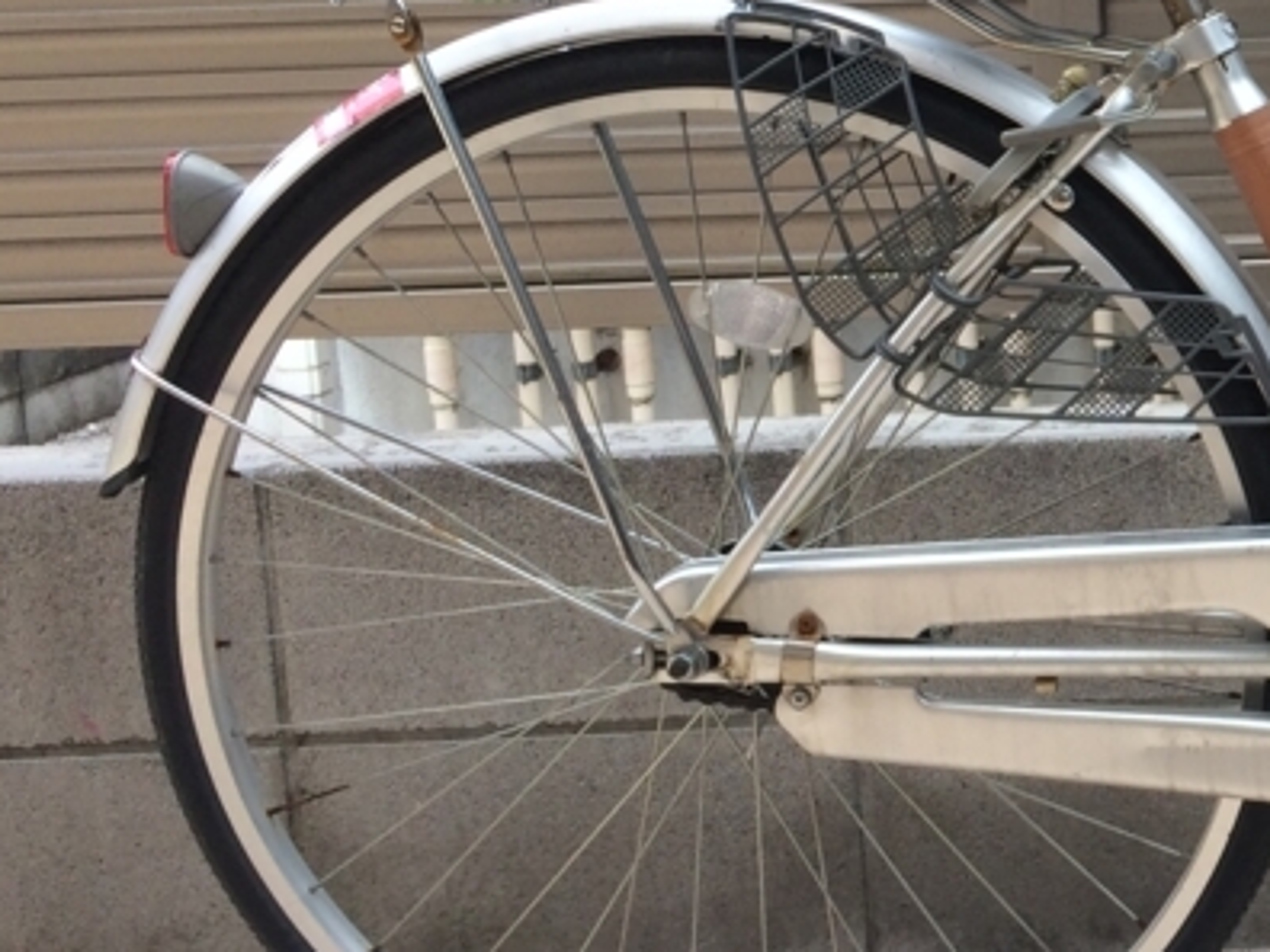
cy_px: 215
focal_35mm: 75
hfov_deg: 23.4
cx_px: 1588
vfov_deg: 19.5
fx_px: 2752
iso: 32
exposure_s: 1/206
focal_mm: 4.15
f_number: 2.2
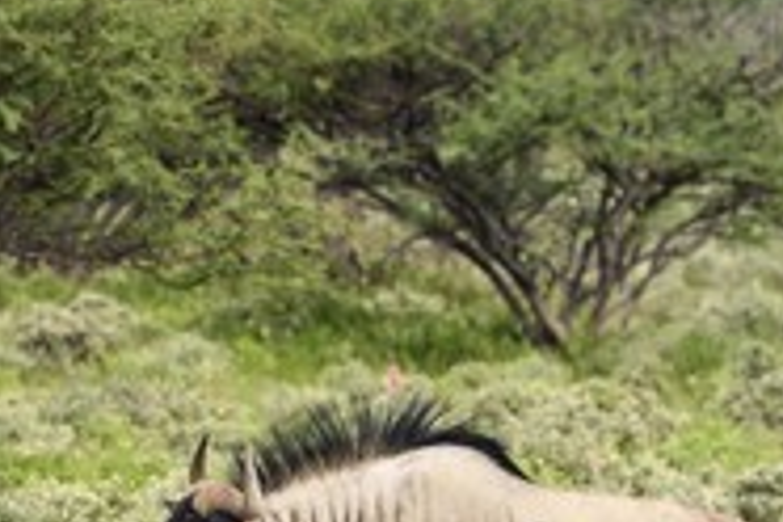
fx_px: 13723
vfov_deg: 2.2
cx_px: 126
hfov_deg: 3.3
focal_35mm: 631
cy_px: 522
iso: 400
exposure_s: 1/800
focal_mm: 280
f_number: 9
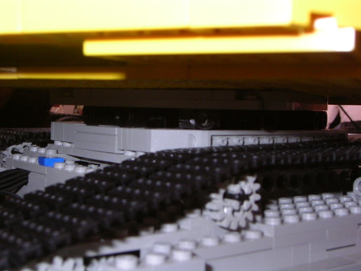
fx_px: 563
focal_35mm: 54
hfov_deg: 35.5
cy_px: 136
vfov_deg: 27.0
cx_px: 180
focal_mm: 8.4
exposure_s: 1/45.1
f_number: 6
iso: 100
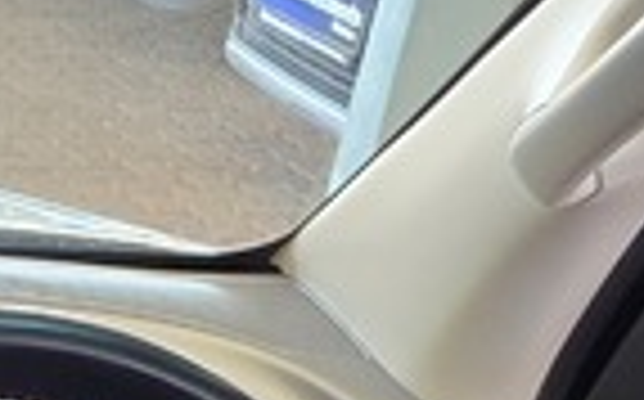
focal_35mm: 175
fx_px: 3068
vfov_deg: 6.7
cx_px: -842
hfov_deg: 10.5
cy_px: 1249
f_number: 1.7
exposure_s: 1/100
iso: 200
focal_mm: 6.25
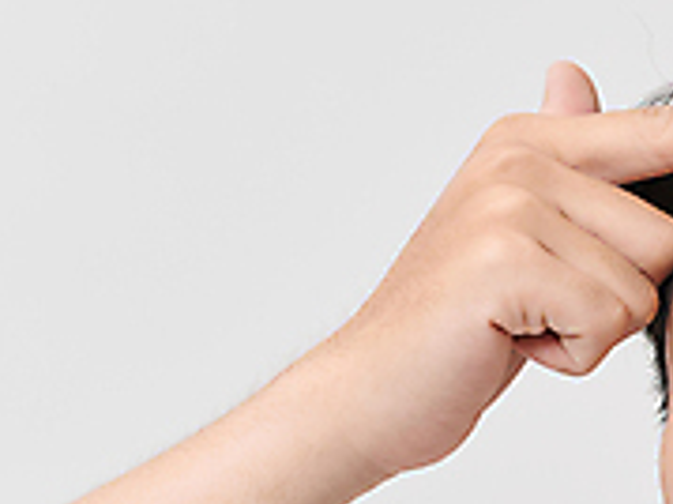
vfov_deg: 3.8
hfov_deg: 5.0
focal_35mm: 394
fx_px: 7655
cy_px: 327
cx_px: 1019
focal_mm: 122
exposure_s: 1/160
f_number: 6.3
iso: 200
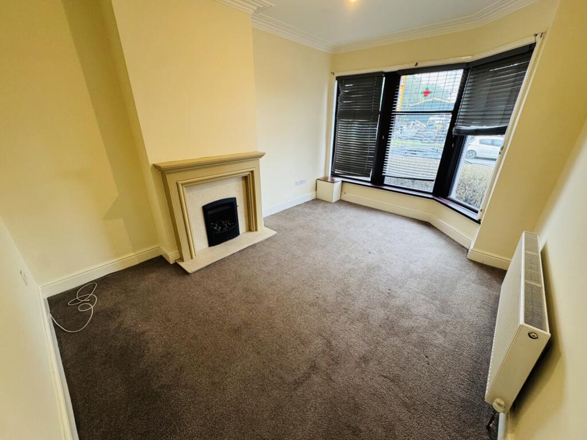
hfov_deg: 102.1
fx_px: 237
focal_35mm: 14
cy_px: 220
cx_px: 294
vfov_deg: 85.7
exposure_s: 1/50
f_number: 2.2
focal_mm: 2.22
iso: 200
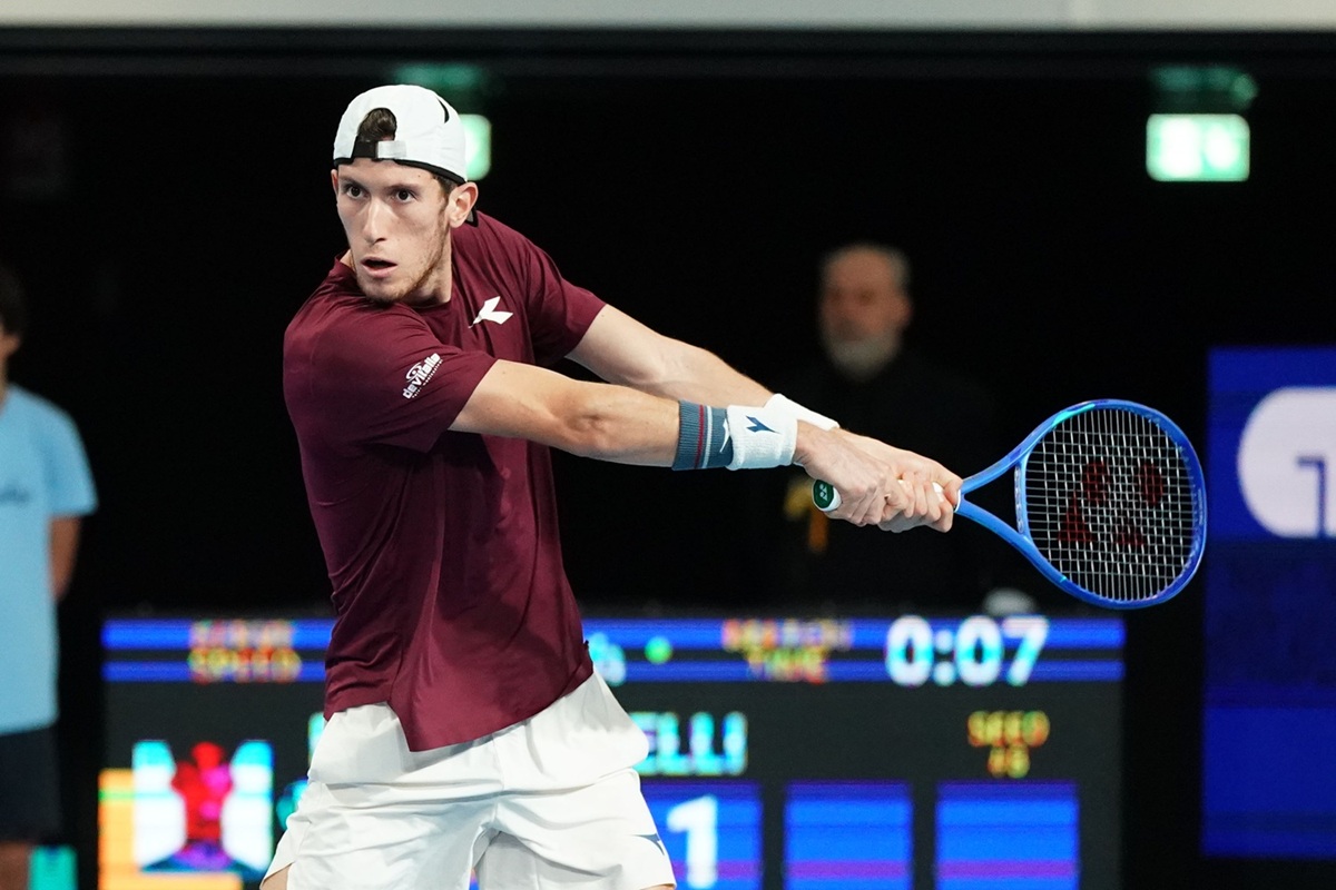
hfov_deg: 11.7
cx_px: 668
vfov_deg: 7.8
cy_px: 445
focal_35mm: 176
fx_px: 6531
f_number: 2.8
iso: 6400
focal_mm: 176
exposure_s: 1/2000
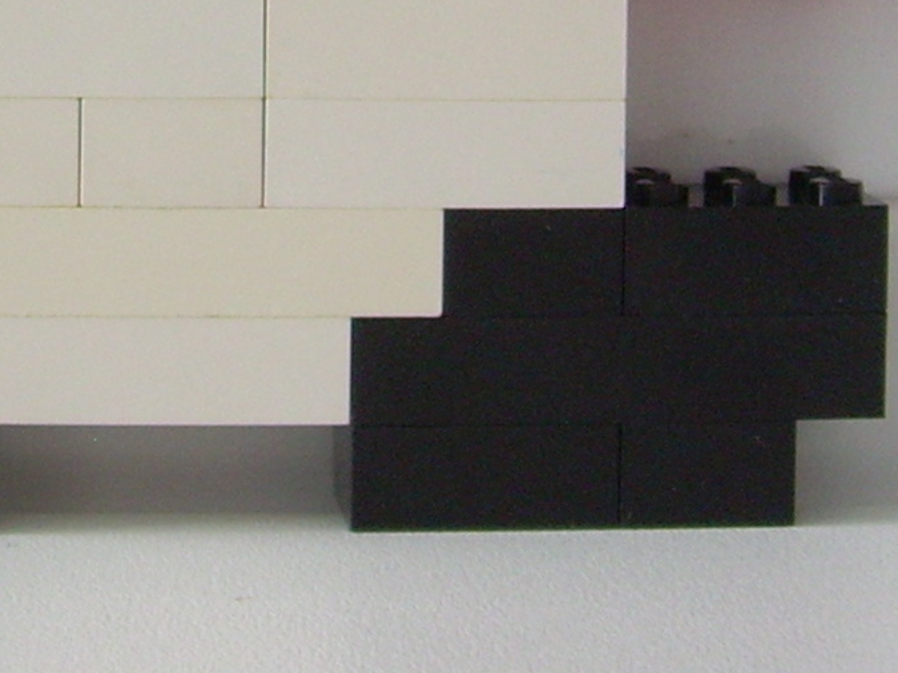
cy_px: -313
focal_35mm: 128
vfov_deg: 11.2
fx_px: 3320
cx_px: 153
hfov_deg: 15.3
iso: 168
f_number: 2.8
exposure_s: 1/2
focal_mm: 6.3
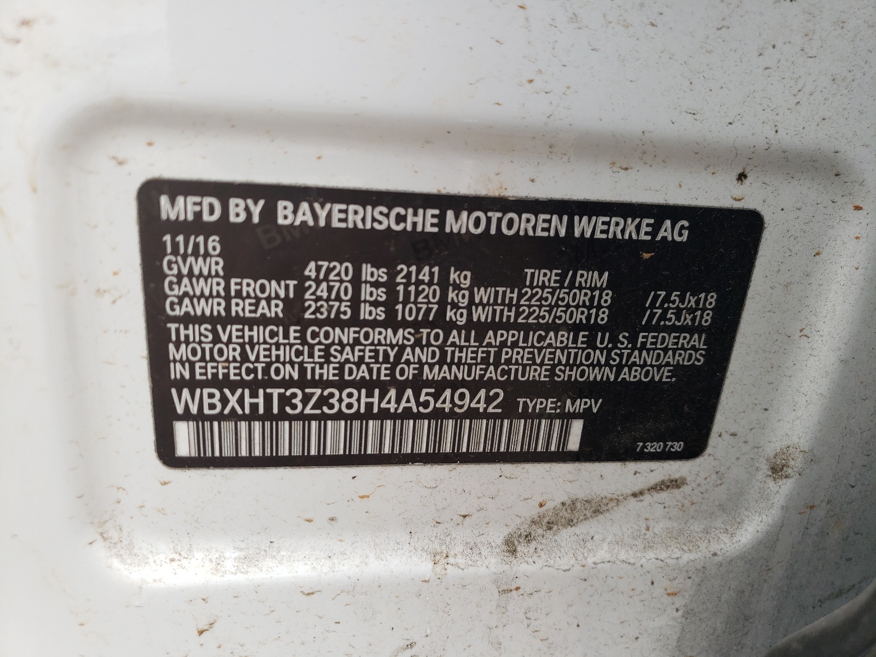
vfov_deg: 53.1
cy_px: 328
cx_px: 438
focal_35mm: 26
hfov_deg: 67.3
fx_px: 658
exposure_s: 1/303
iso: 50
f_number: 1.5
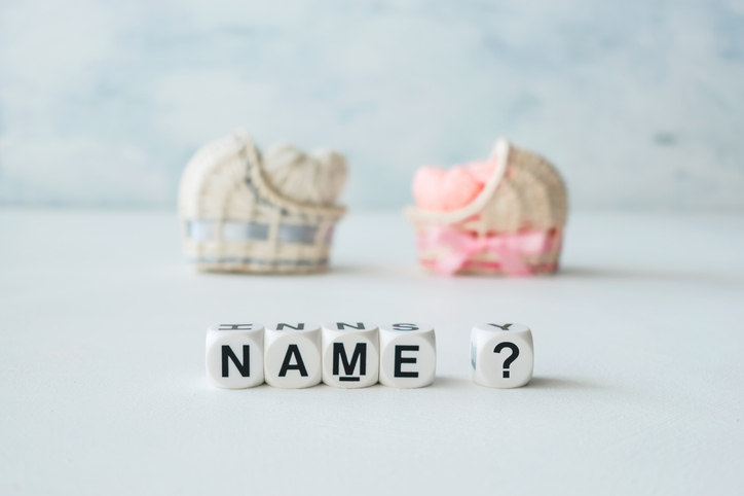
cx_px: 372
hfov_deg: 41.1
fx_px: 992
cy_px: 248
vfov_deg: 28.0
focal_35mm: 48
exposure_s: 1/100
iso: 100
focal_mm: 32
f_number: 4.5
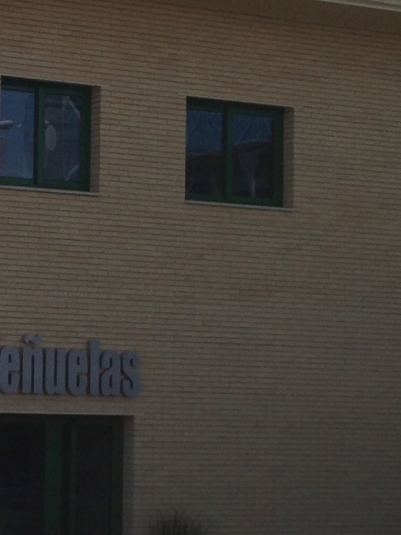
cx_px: -48
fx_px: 1932
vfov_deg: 15.8
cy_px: 236
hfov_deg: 11.7
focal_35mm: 125
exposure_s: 1/1821
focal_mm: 4.13
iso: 50
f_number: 2.4
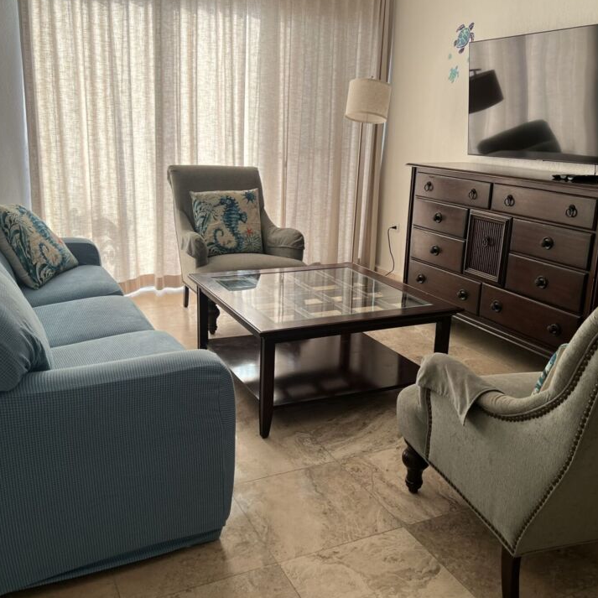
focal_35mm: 33
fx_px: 645
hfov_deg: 49.7
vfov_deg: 49.7
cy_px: 283
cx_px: 301
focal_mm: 5.7
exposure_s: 1/347
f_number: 1.5
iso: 50
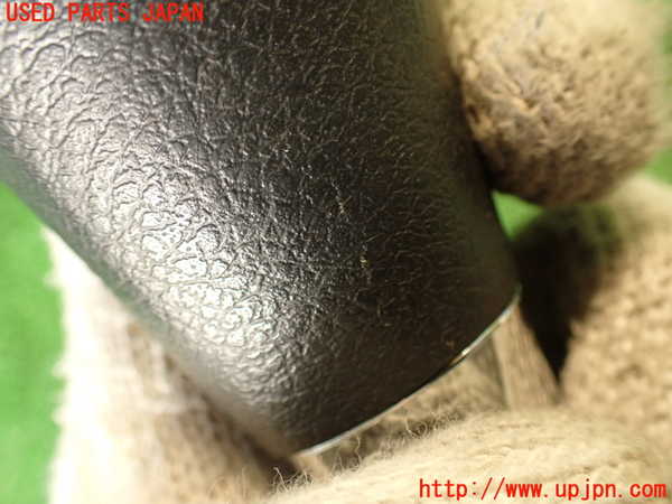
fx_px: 621
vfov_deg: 44.2
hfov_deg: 56.8
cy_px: 252
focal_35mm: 32
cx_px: 336
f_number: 2.4
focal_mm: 5.79
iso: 500
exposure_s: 1/30
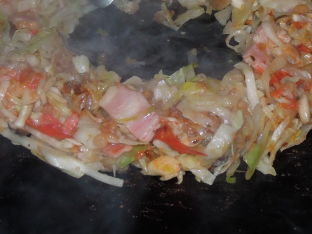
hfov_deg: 15.6
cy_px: 20
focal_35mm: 126
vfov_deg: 11.7
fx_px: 1136
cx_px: 146
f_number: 4.2
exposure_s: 1/60
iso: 200
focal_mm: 11.1
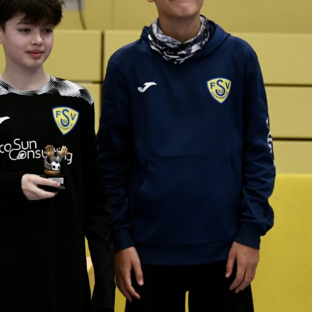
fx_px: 959
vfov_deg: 18.5
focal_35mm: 94
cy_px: 114
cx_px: 137
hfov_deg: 18.5
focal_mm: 55
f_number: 2.8
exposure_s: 1/800
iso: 5000
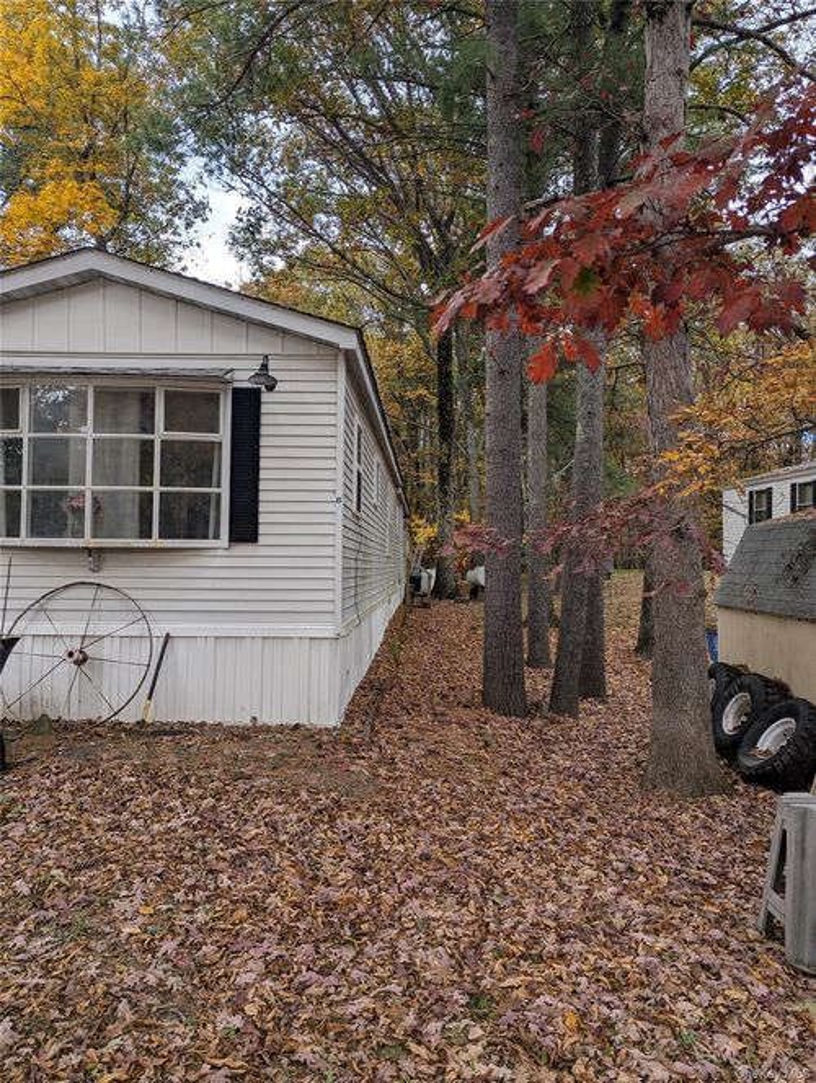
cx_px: 408
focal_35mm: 24
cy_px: 542
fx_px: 752
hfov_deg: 56.9
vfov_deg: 71.5
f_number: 1.85
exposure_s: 1/346
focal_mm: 6.81
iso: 40
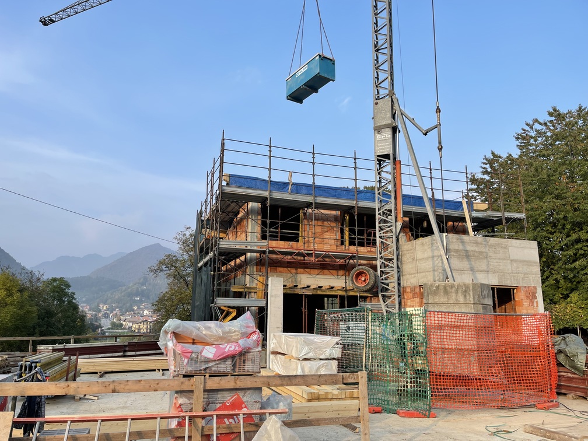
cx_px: 294
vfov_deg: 53.1
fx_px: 442
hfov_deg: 67.3
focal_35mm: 26
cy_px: 220
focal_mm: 5.1
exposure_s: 1/1513
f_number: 1.6
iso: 32
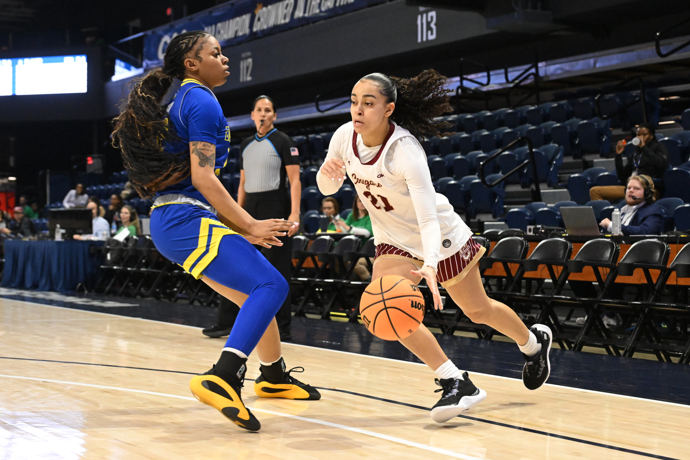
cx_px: 345
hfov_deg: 35.6
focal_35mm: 56
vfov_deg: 24.2
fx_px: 1073
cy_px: 230
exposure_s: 1/1000
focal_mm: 56
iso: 8000
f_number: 4
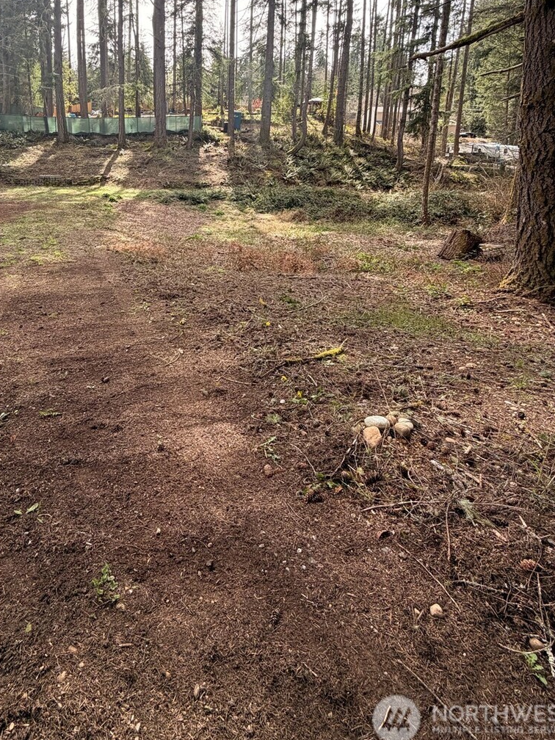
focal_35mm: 20
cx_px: 200
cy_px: 225
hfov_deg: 64.8
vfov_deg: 78.0
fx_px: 428
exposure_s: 1/235
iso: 50
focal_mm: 2.22
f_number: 2.2
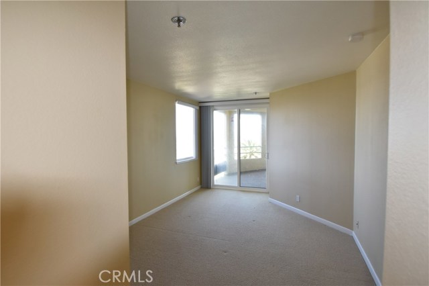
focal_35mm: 18
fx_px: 214
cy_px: 143
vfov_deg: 67.3
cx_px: 214
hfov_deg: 90.0
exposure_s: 1/125
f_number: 5.6
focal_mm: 12
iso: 500
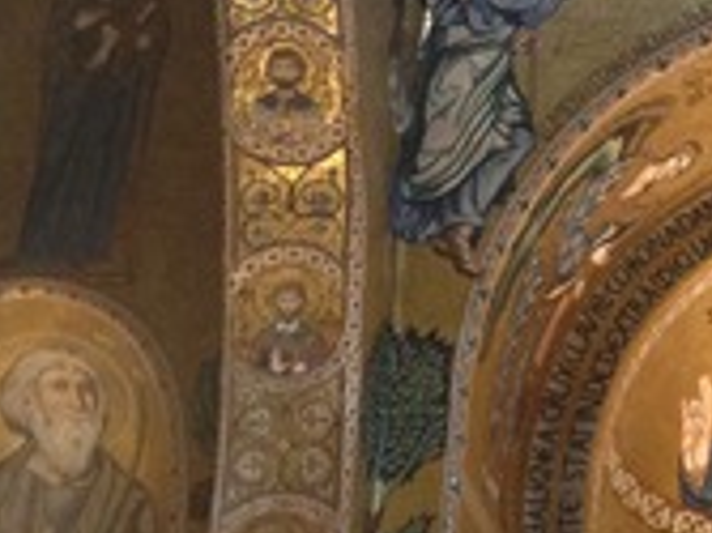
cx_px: 1019
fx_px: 2754
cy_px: 166
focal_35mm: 134
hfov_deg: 13.9
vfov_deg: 11.0
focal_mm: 4.28
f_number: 2.4
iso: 200
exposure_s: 1/20
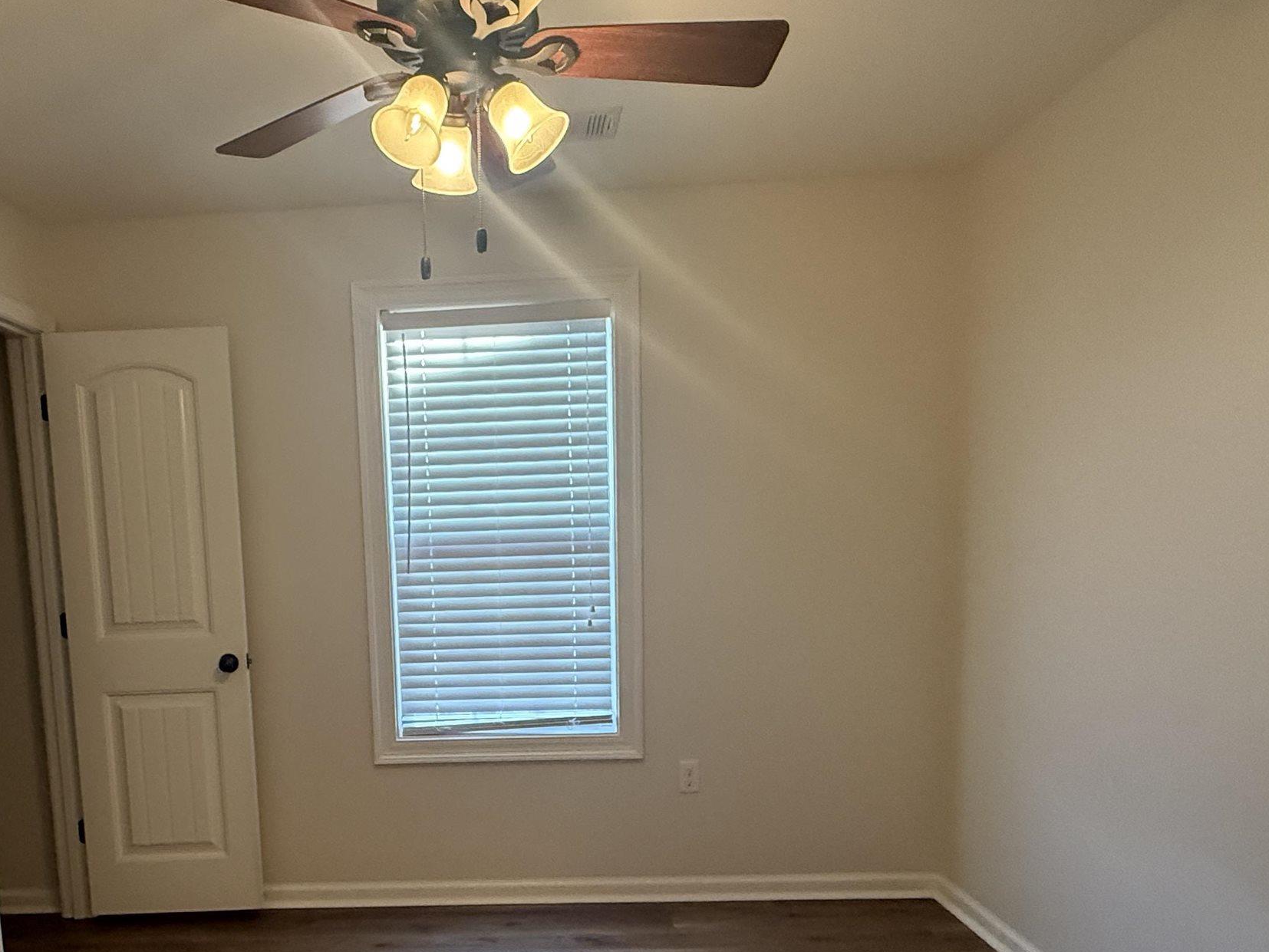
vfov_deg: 51.9
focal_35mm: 26
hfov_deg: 66.0
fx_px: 953
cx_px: 453
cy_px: 648
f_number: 2.2
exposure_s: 1/120
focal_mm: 2.22
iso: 500
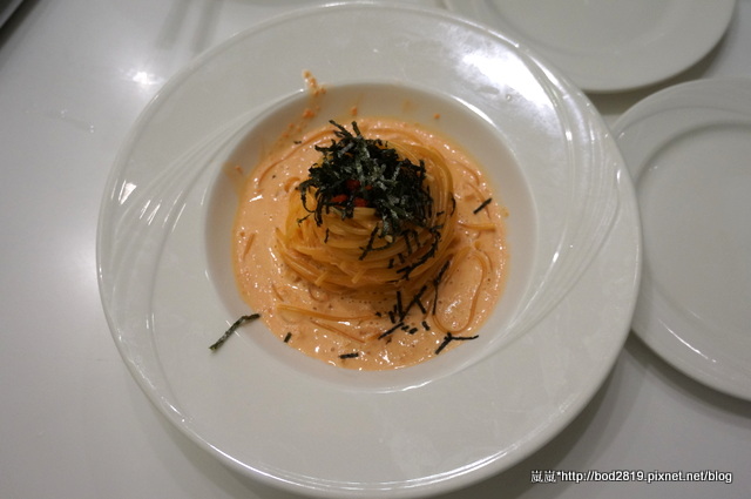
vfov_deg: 41.6
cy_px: 250
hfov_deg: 59.6
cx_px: 376
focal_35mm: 32
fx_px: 656
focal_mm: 21
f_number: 4
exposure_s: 1/60
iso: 800
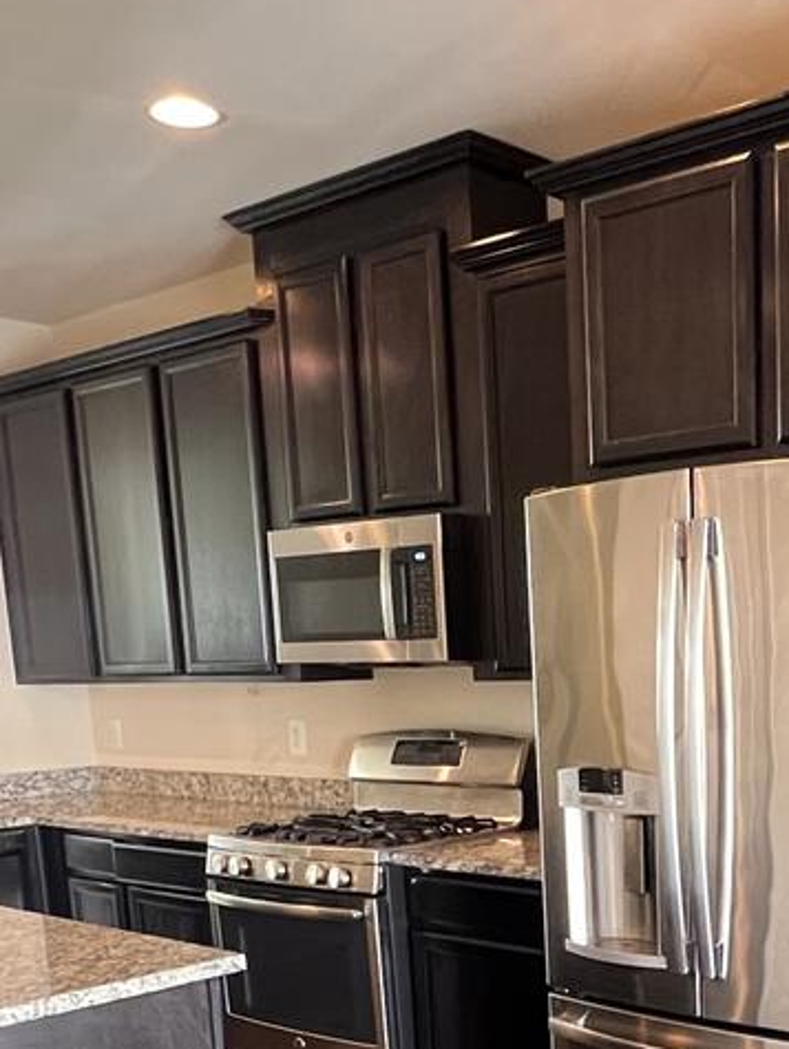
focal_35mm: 42
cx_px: 637
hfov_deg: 33.4
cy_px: 923
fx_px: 1275
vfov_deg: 41.6
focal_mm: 1.57
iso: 400
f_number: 1.8
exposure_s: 1/60
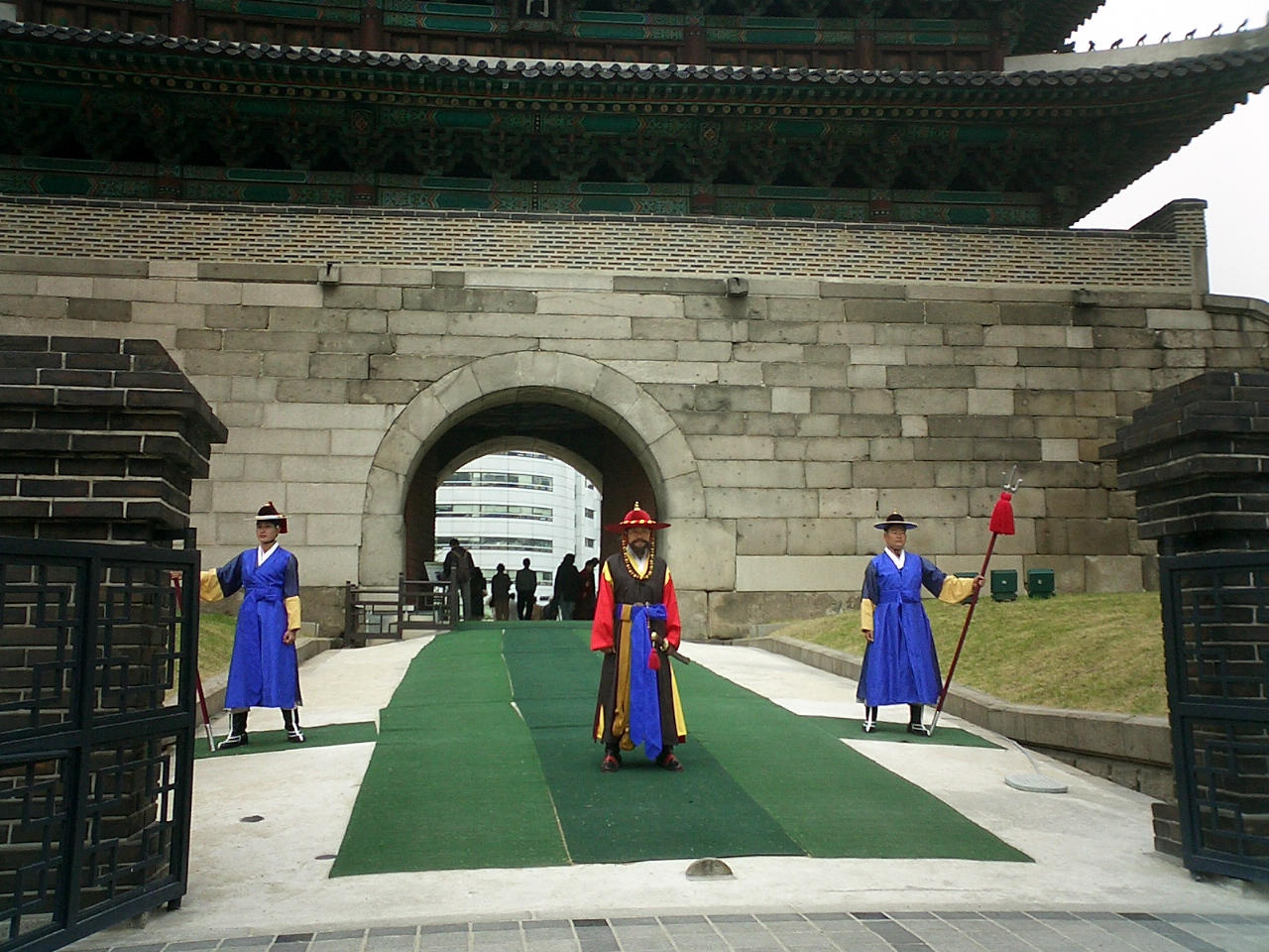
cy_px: 476
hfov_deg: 50.1
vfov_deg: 38.7
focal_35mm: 37
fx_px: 1356
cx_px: 634
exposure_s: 1/250
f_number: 3.5
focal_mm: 5.6
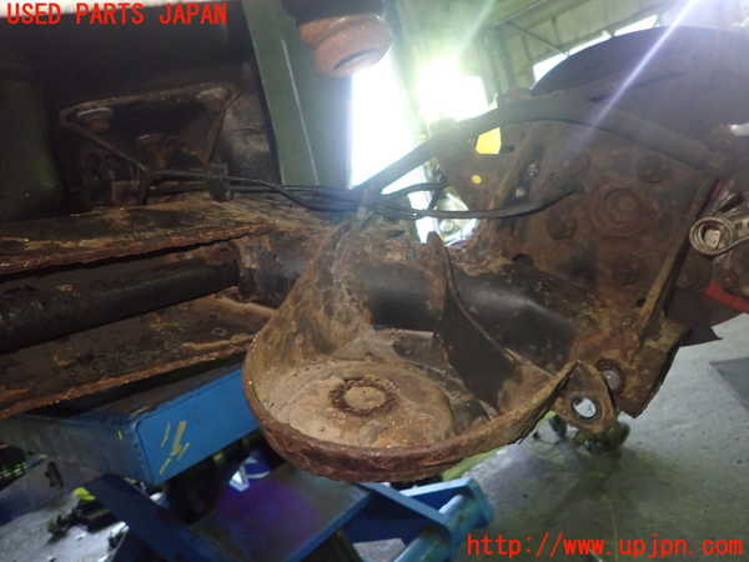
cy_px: 281
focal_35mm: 25
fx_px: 541
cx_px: 374
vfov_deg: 54.9
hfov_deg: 69.4
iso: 800
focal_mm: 4.5
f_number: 2
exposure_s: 1/25
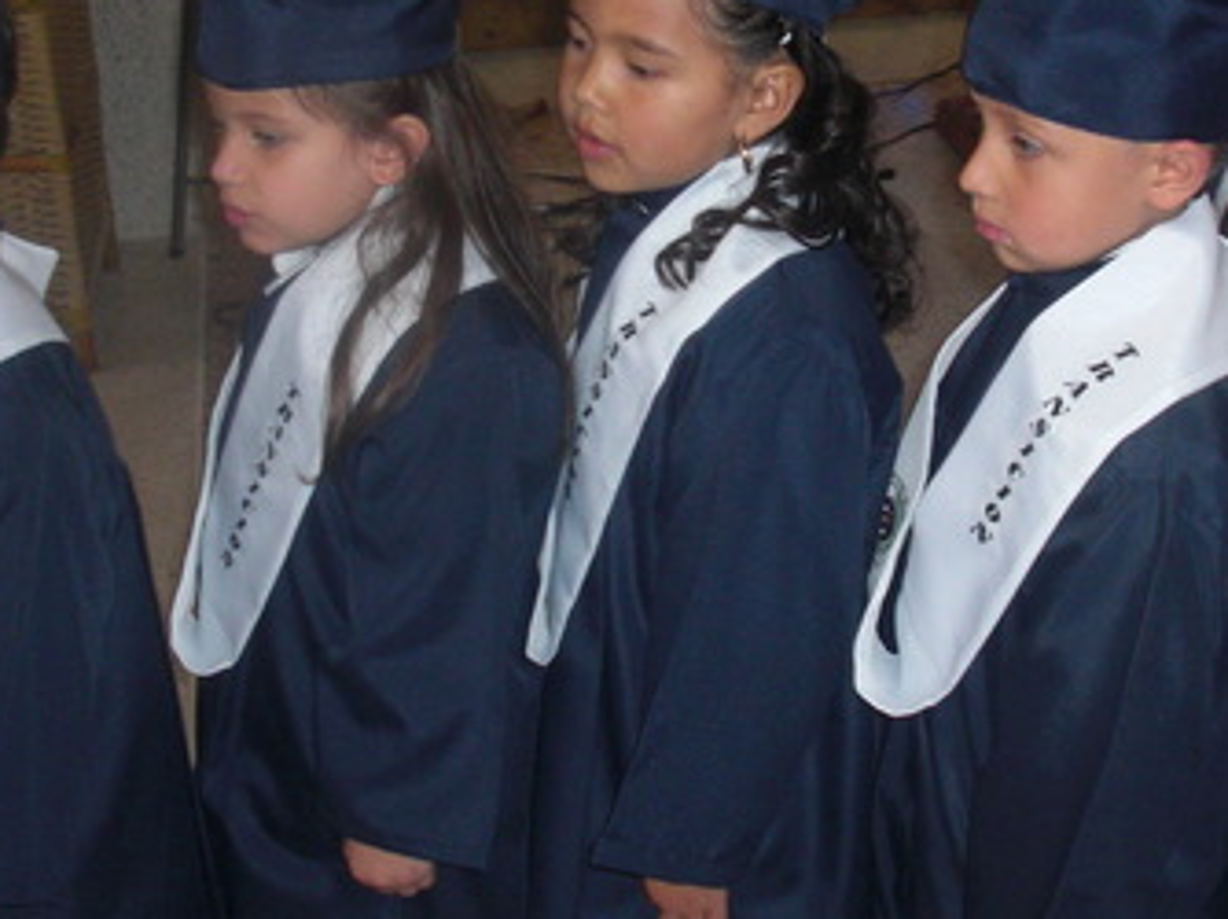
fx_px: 2446
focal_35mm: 69
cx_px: 658
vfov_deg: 21.3
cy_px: 368
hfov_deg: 28.2
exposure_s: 1/60
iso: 200
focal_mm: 6.3
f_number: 2.8
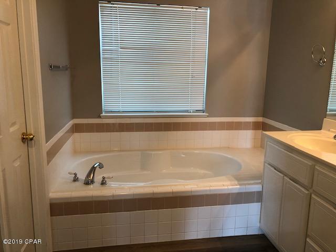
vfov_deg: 49.7
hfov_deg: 63.4
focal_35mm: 28
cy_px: 126
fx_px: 272
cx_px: 168
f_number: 1.8
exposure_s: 1/24
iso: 32
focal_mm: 4
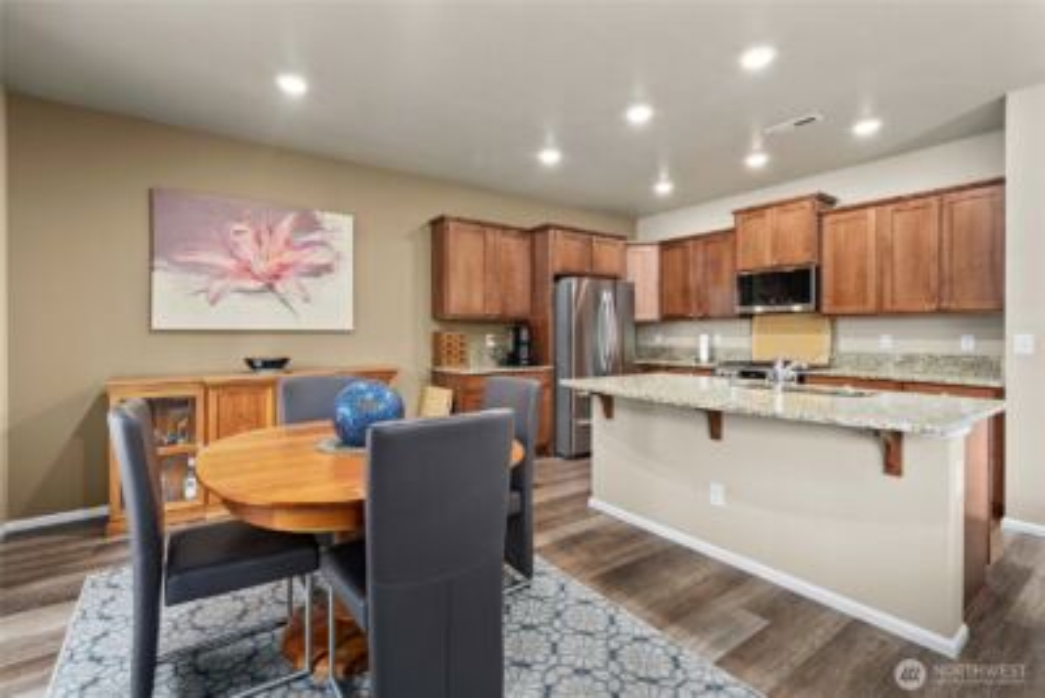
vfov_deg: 77.4
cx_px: 522
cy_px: 349
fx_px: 436
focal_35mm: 15
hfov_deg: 100.4
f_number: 7.1
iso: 1000
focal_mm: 15
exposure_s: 1/3
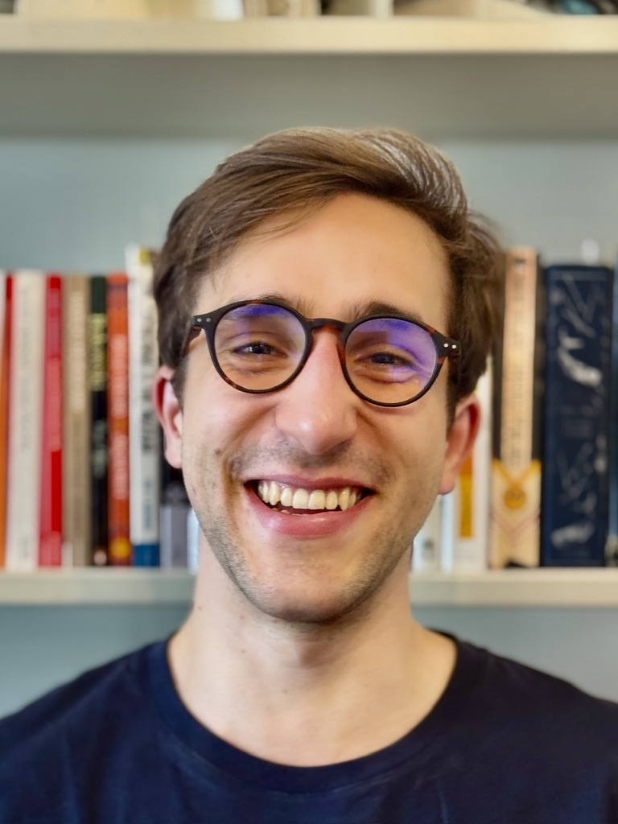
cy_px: 412
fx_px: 1143
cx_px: 309
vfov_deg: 39.7
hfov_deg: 30.3
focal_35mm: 48
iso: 80
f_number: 1.78
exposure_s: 1/50
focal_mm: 6.76
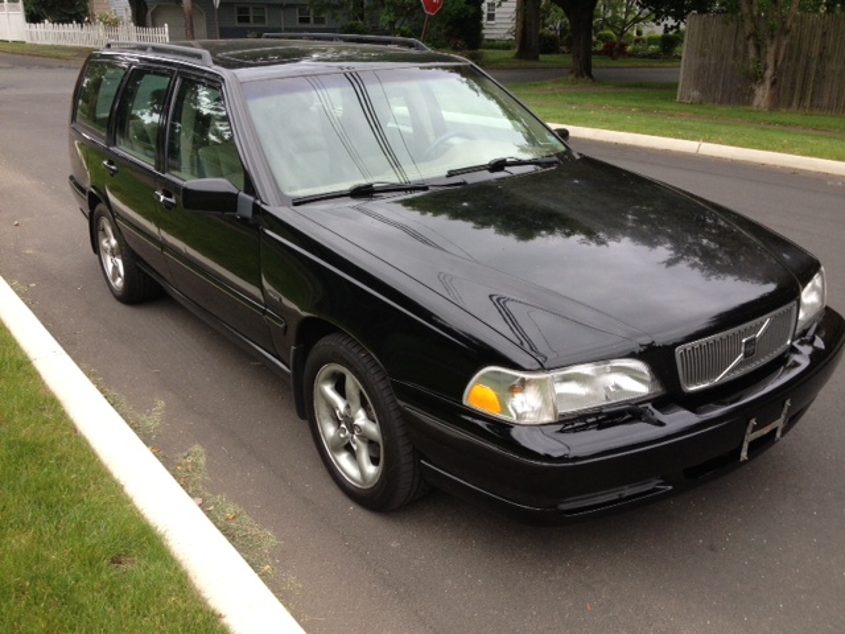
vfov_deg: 40.7
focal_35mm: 35
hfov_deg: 52.6
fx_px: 854
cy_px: 317
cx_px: 422
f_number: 2.4
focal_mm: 4.28
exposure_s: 1/120
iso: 80
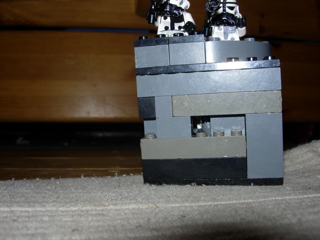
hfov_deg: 49.0
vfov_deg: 37.7
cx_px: 160
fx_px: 351
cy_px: 120
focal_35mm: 38
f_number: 4.8
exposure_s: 1/64
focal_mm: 7.8
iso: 79
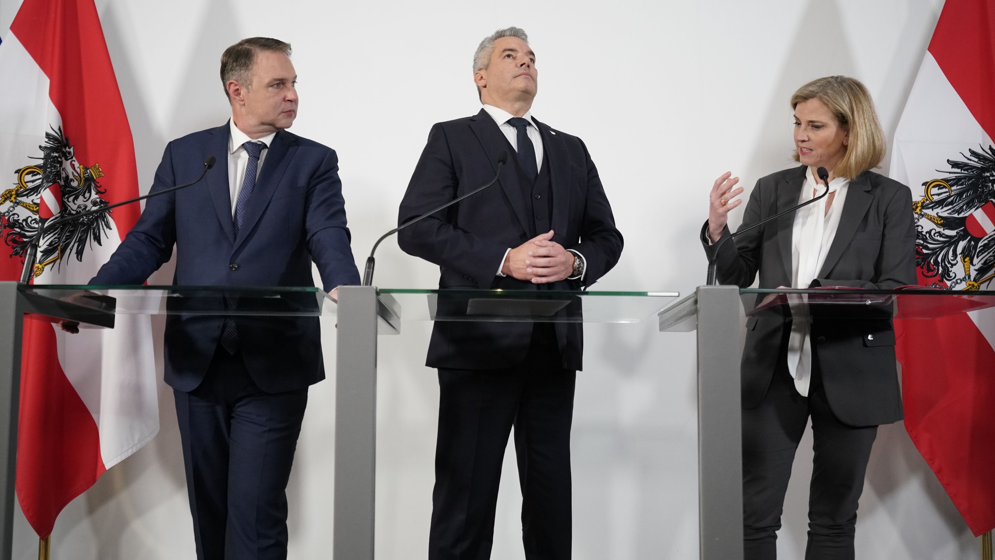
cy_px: 253
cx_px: 499
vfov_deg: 32.0
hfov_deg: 54.0
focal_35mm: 37
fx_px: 976
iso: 4000
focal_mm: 35
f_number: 2.8
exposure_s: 1/400
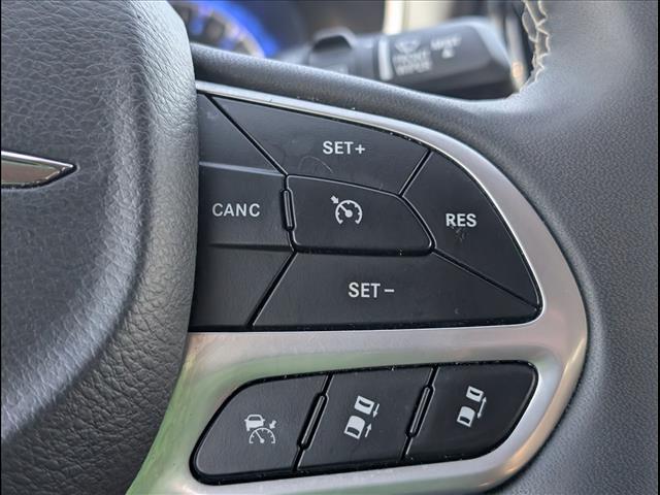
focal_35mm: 49
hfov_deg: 38.9
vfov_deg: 29.7
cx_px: 330
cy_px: 248
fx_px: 934
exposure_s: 1/526
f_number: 1.68
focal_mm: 6.9
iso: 580
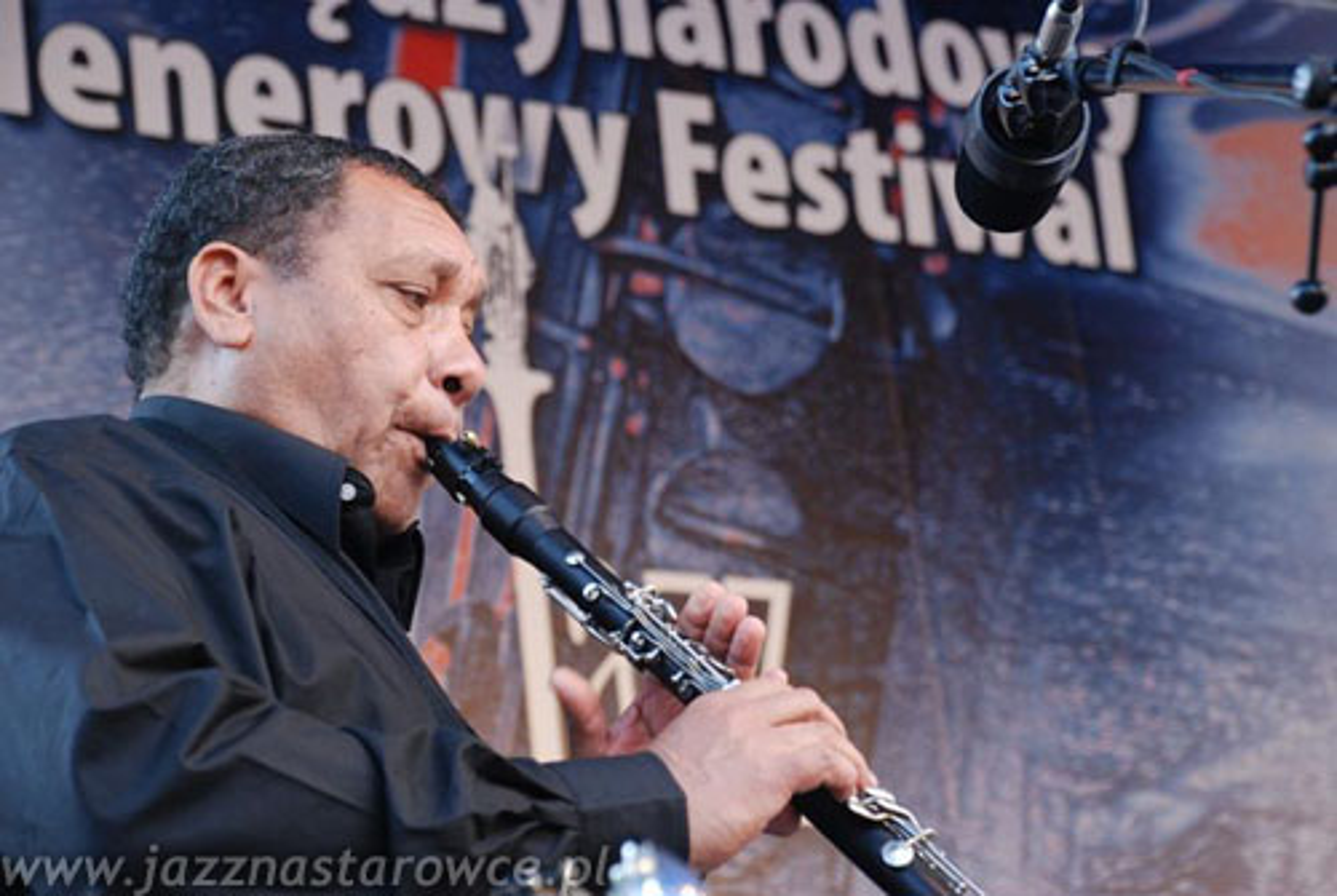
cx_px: 668
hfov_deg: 19.4
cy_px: 448
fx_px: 3905
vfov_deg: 13.1
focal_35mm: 105
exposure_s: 1/40
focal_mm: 70
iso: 400
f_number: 5.6
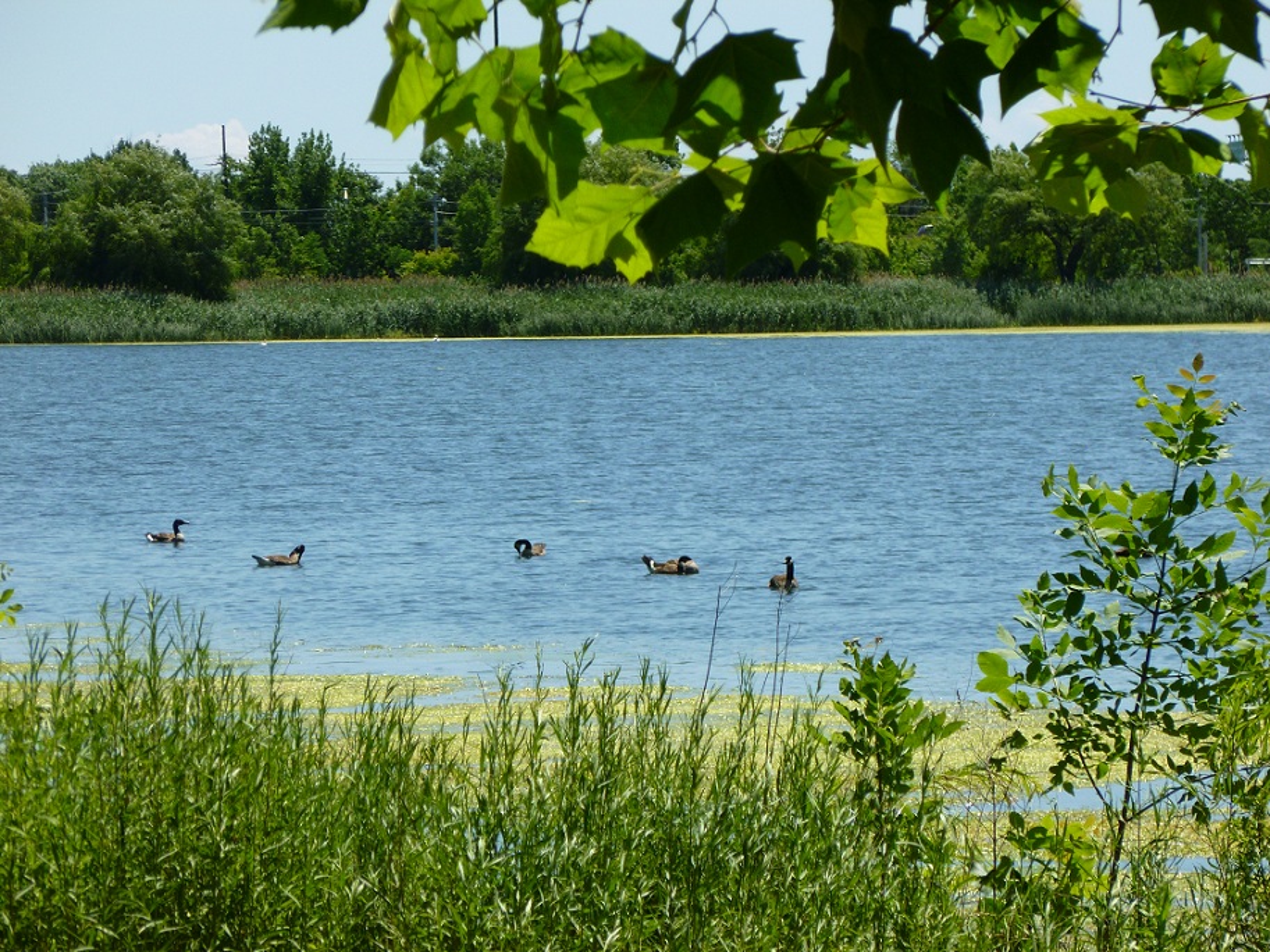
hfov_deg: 10.1
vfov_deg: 7.6
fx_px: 7192
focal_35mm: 196
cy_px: 476
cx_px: 635
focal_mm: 35
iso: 100
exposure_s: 1/400
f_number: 5.7
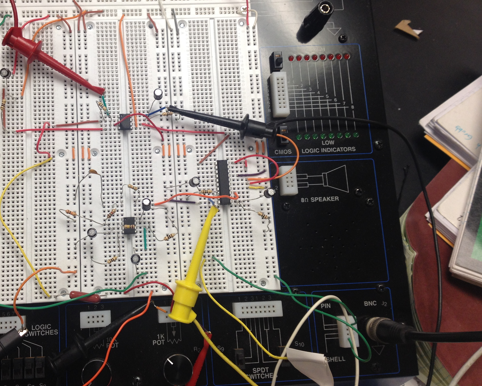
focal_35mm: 47
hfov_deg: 39.0
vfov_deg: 32.0
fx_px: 670
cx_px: 153
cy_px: 150
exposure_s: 1/40
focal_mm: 4.28
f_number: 2.4
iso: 64
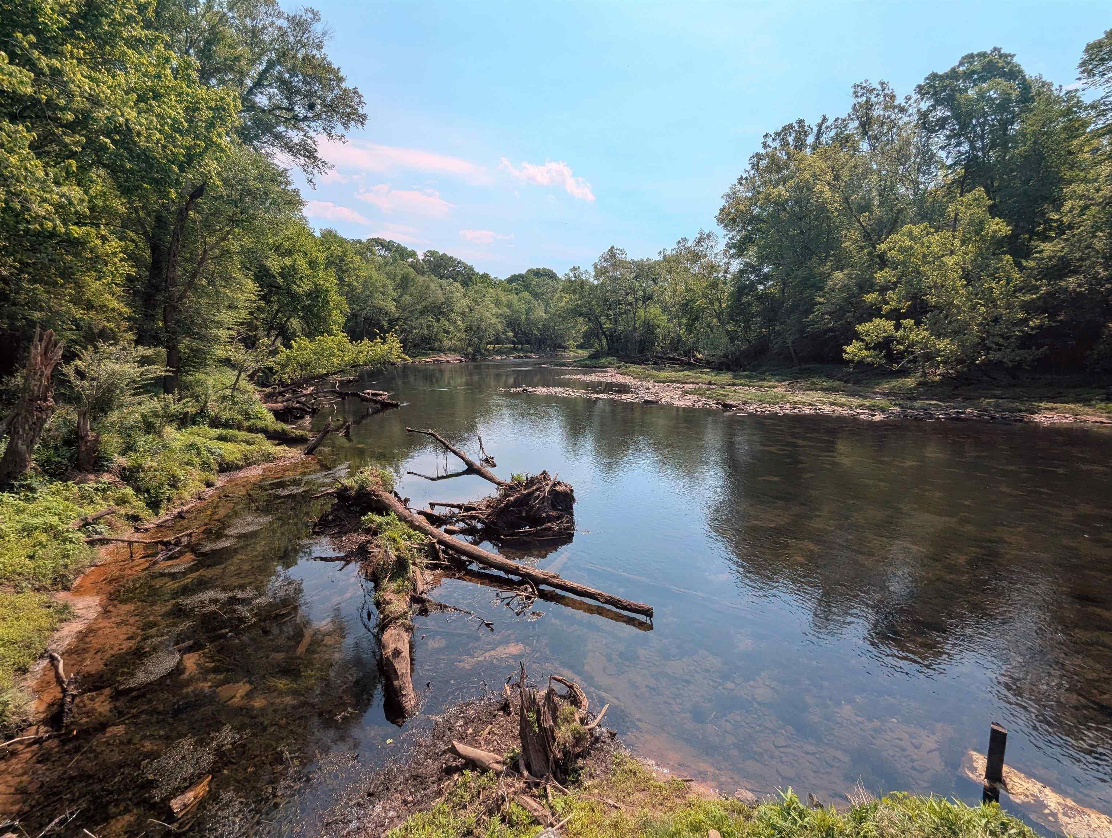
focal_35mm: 16
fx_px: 515
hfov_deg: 94.4
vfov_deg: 78.2
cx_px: 556
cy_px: 419
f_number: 2.2
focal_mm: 2.35
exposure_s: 1/2732
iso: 54
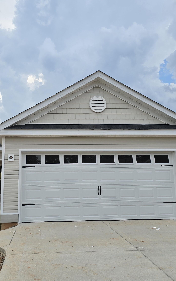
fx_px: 253
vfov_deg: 58.1
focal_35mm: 33
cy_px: 142
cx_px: 60
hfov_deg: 37.9
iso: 12
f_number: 1.7
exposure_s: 1/909
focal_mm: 6.3
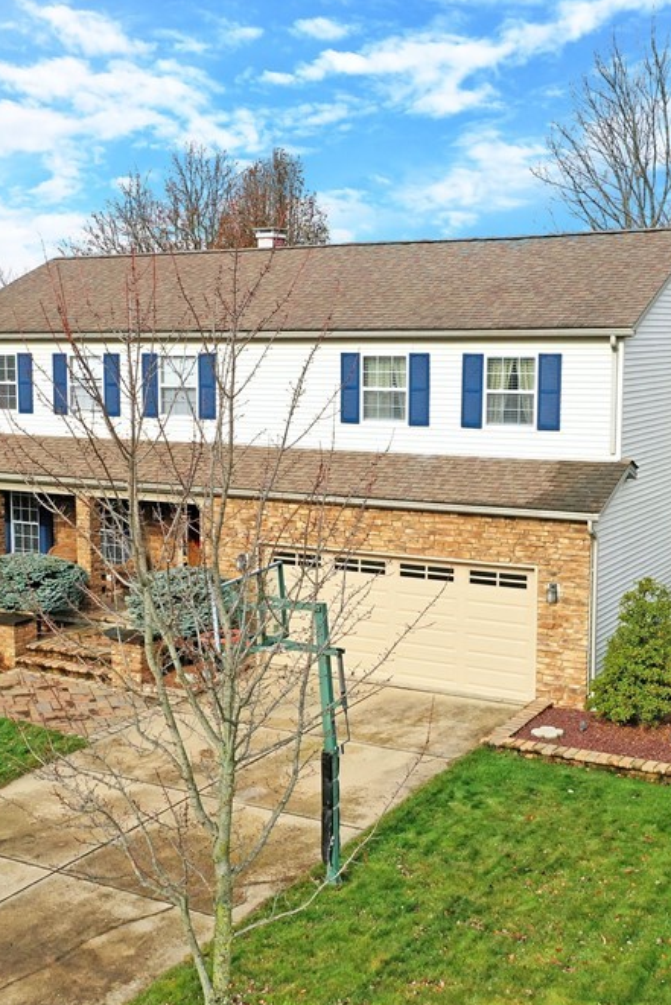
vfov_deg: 42.7
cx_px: 248
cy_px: 502
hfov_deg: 29.1
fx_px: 1285
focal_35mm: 46
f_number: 5
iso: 100
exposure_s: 1/200
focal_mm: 10.26
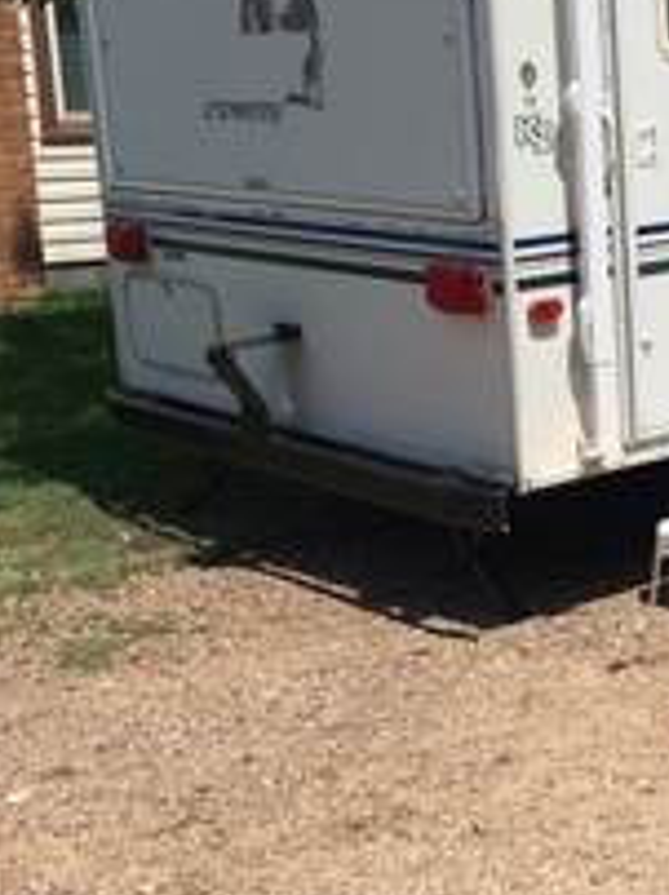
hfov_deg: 20.6
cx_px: 733
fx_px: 1756
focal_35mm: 68
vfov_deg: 28.6
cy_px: 450
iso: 32
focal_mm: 4.15
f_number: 2.2
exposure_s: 1/4115
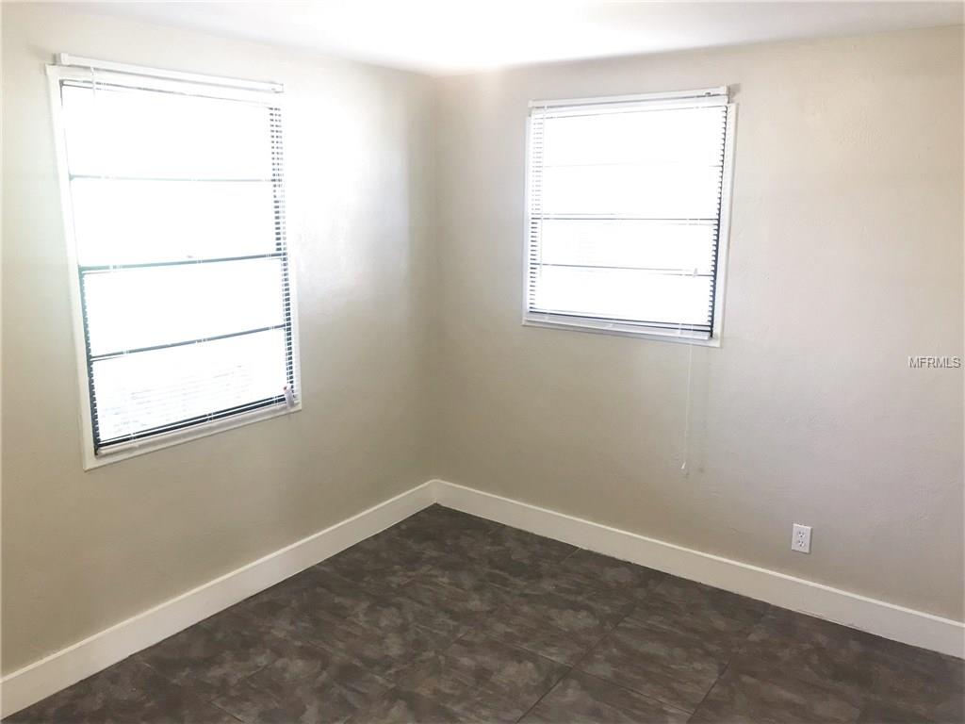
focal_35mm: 28
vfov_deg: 49.7
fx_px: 781
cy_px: 362
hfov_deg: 63.4
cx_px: 482
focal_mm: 3.99
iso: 50
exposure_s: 1/15
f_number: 1.8
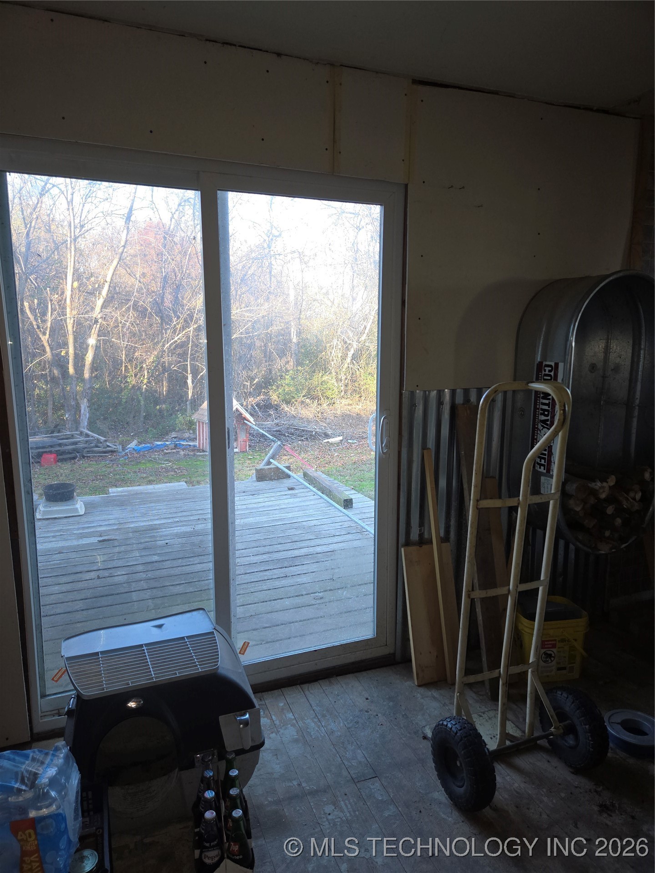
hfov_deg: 58.9
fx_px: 580
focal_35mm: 23
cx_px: 328
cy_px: 436
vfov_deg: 73.9
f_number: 1.8
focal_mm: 5.4
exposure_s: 1/60
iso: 50
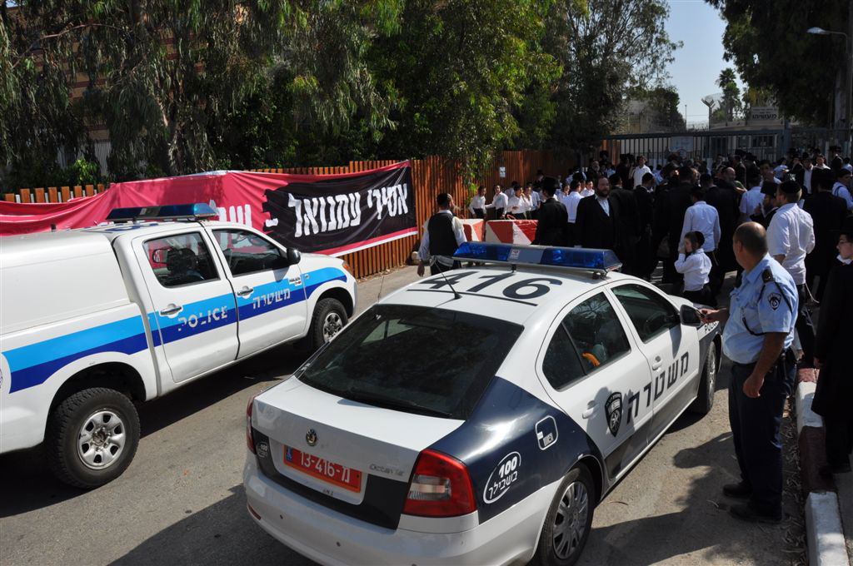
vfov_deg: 47.8
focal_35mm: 27
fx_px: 639
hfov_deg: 67.4
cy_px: 283
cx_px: 426
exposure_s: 1/500
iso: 200
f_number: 11
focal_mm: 18
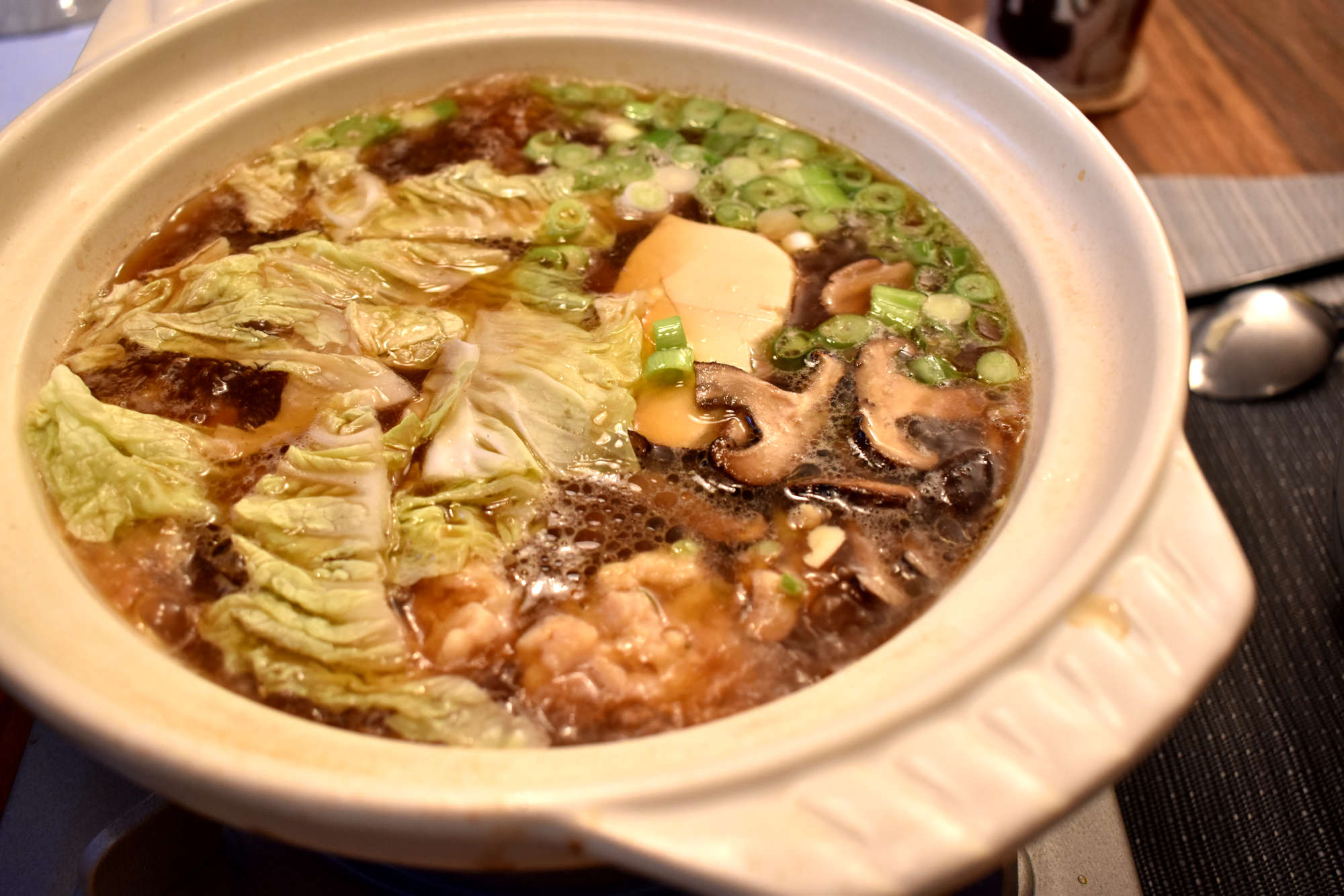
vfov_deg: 38.4
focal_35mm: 34
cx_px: 672
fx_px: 1288
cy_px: 448
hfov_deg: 55.1
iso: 800
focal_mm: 23
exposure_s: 1/100
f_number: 5
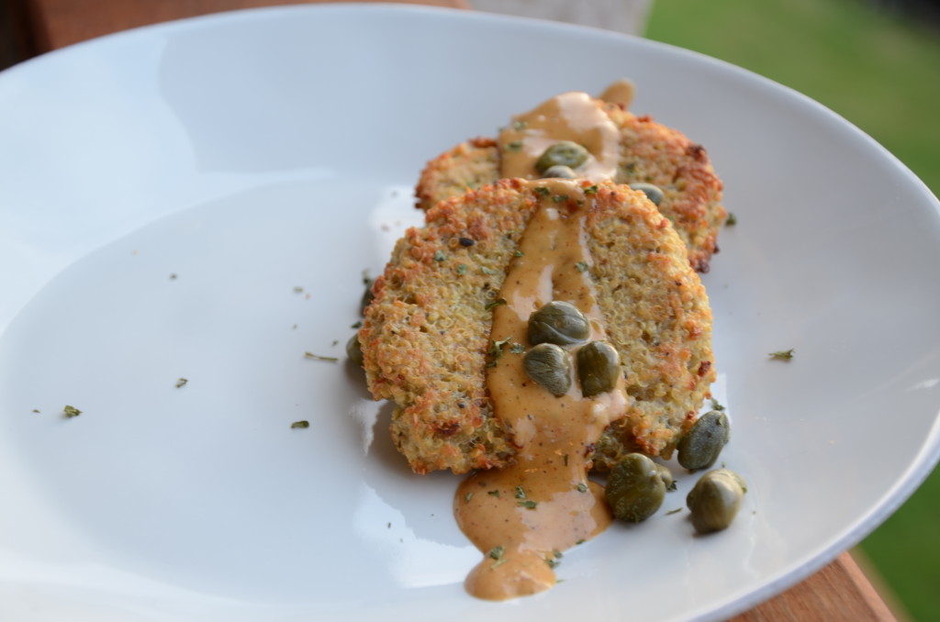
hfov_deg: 26.0
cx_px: 470
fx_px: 2032
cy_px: 311
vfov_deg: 17.4
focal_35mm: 78
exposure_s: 1/10
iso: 100
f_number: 5
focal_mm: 52
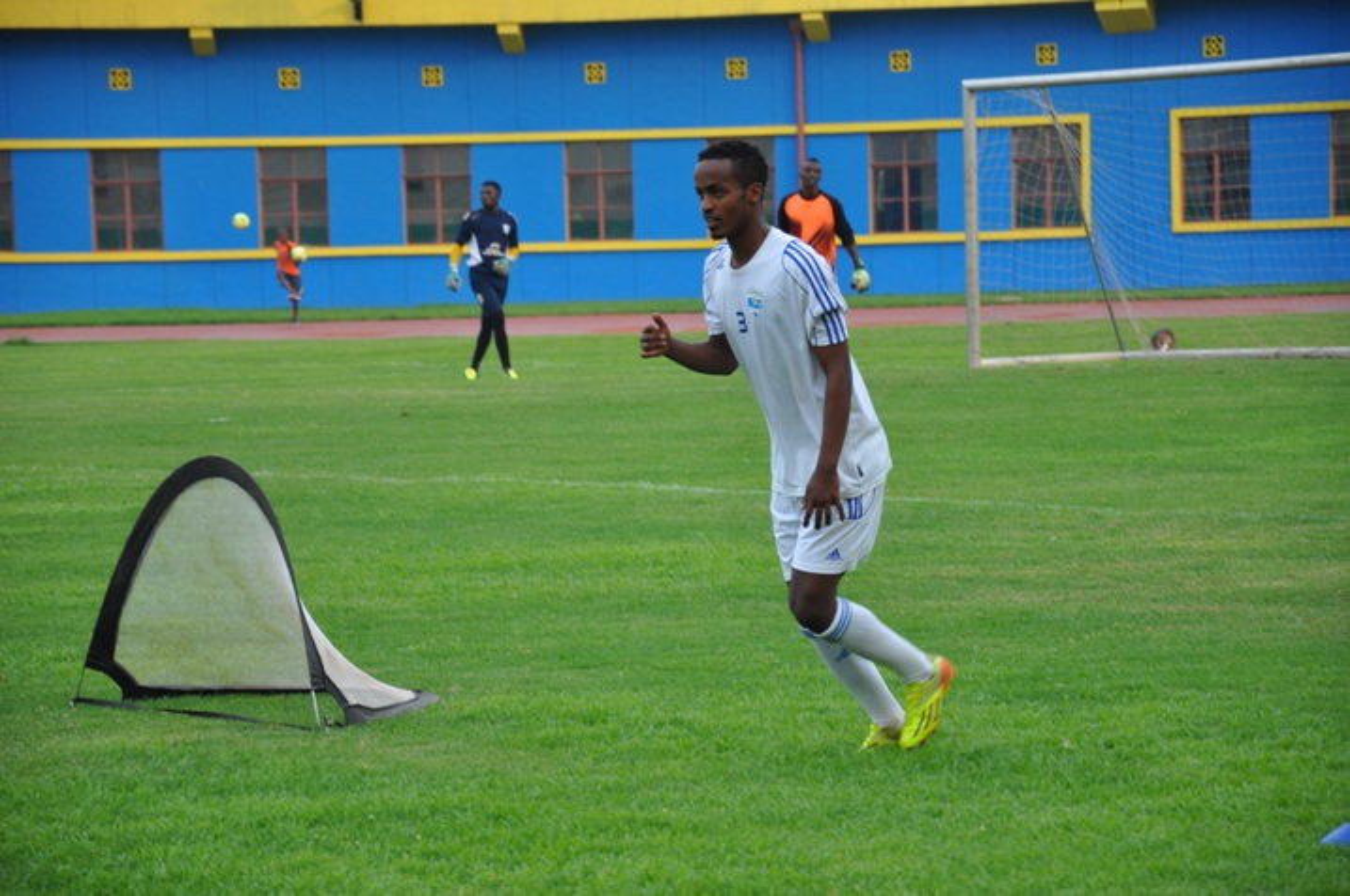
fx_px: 5898
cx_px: 675
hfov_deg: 13.1
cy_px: 448
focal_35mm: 158
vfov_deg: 8.7
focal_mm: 105
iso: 500
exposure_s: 1/200
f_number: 5.6
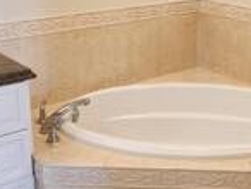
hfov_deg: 30.0
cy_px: 31
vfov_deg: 22.9
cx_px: 196
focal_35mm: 63
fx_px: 458
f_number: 1.8
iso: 160
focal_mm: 5.4
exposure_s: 1/120
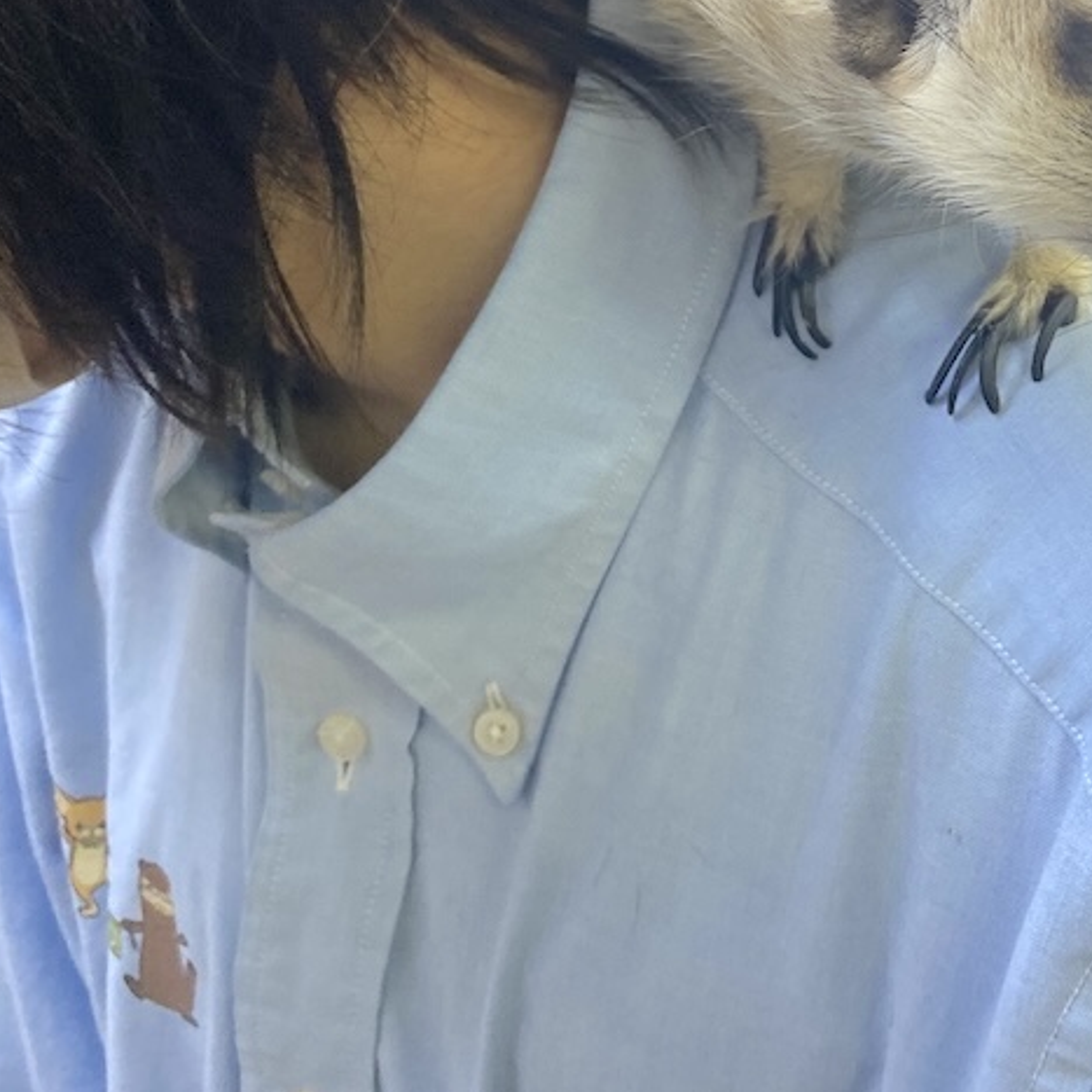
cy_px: 65
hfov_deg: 28.1
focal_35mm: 59
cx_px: 954
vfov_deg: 27.8
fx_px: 2106
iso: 100
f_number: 1.8
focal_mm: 4.25
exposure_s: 1/100
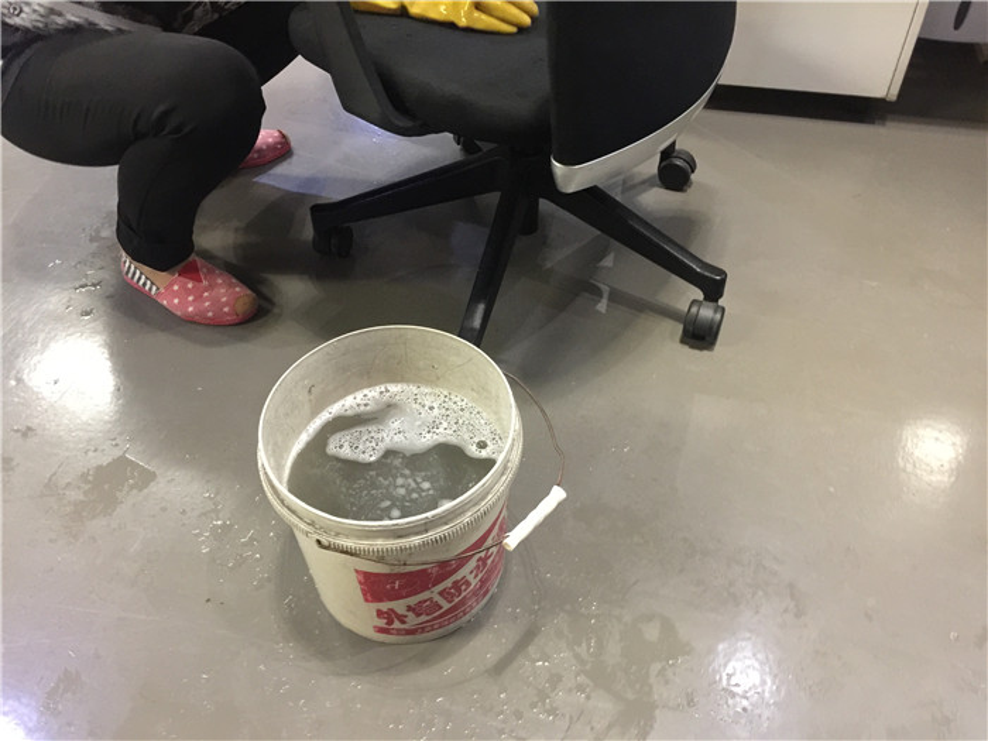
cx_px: 494
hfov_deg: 61.7
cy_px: 370
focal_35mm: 29
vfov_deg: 48.2
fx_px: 828
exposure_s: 1/8
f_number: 2.2
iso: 200
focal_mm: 4.15
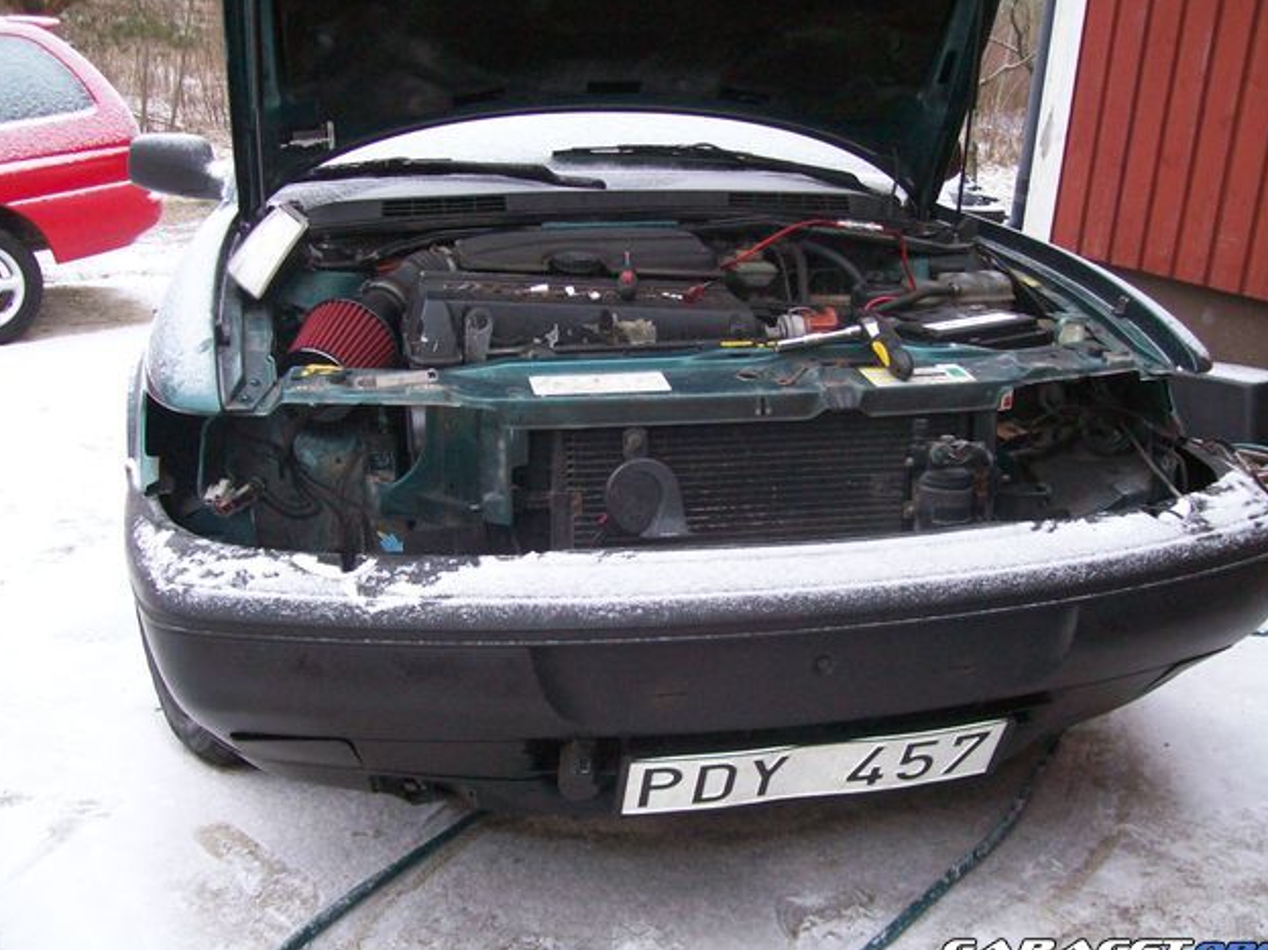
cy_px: 482
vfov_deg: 38.7
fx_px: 1355
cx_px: 639
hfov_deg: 50.1
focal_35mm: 37
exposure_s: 1/64
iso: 200
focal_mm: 6
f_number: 2.7
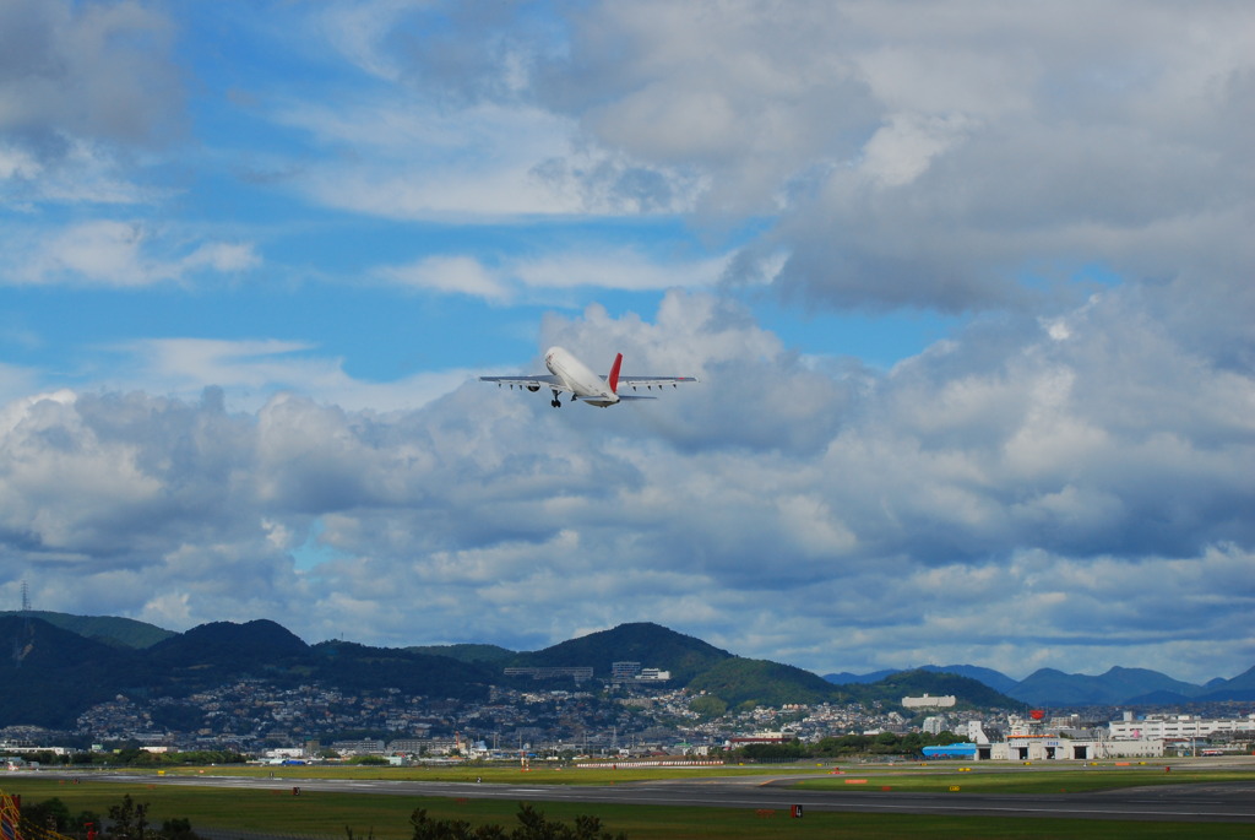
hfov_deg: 19.4
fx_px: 3664
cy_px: 420
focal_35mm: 105
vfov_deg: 13.1
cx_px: 628
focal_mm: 70
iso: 200
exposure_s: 1/250
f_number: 18
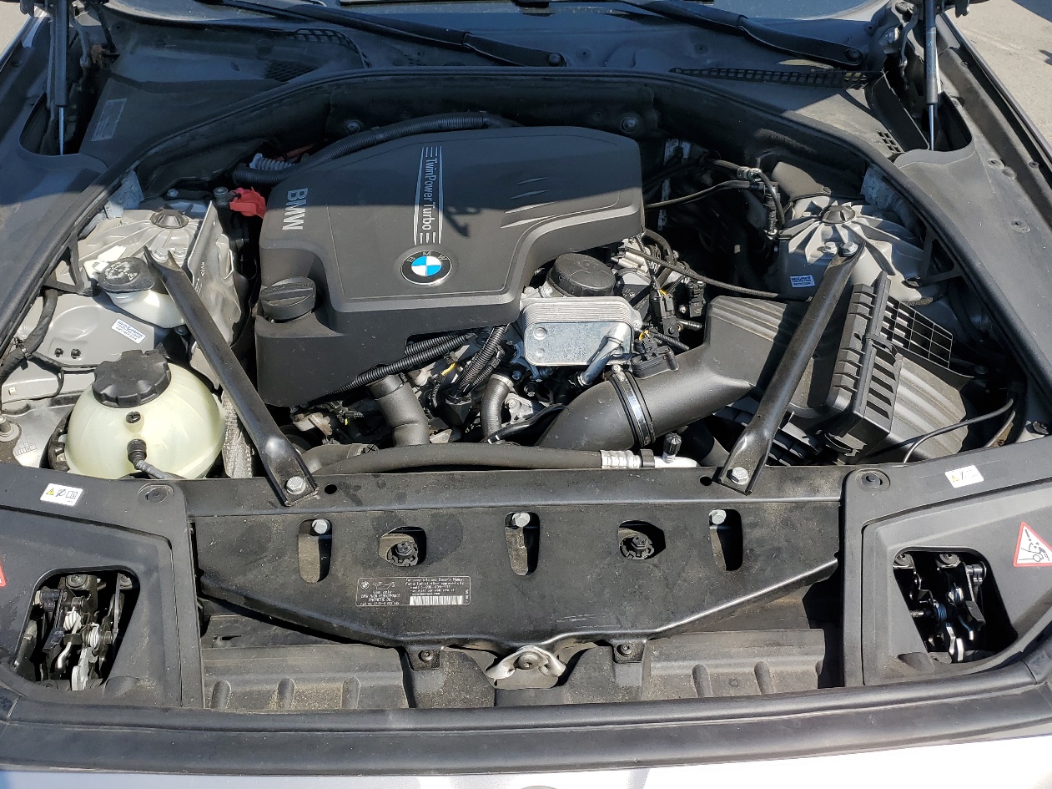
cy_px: 327
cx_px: 527
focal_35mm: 33
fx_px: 1003
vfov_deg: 42.8
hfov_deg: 55.4
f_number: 1.5
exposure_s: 1/2000
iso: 50
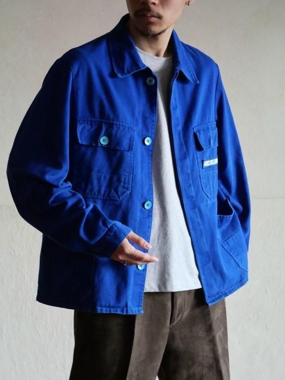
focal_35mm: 85
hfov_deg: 17.4
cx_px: 138
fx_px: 933
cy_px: 190
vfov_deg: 23.0
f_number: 3.9
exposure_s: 1/25
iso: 3200
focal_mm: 40
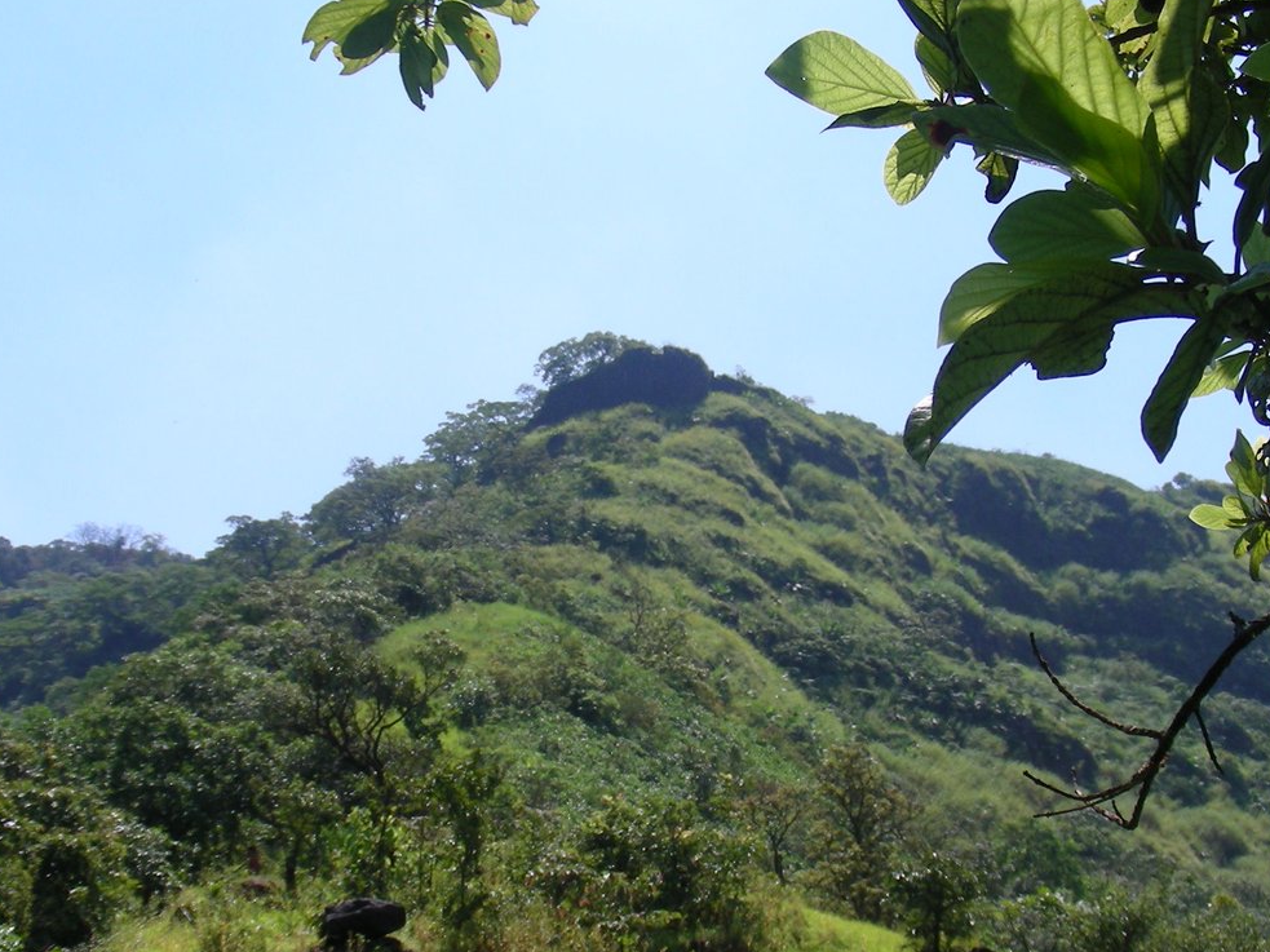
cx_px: 620
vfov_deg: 25.0
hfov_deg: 33.2
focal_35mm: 58
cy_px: 689
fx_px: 2128
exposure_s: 1/548
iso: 50
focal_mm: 6.3
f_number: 4
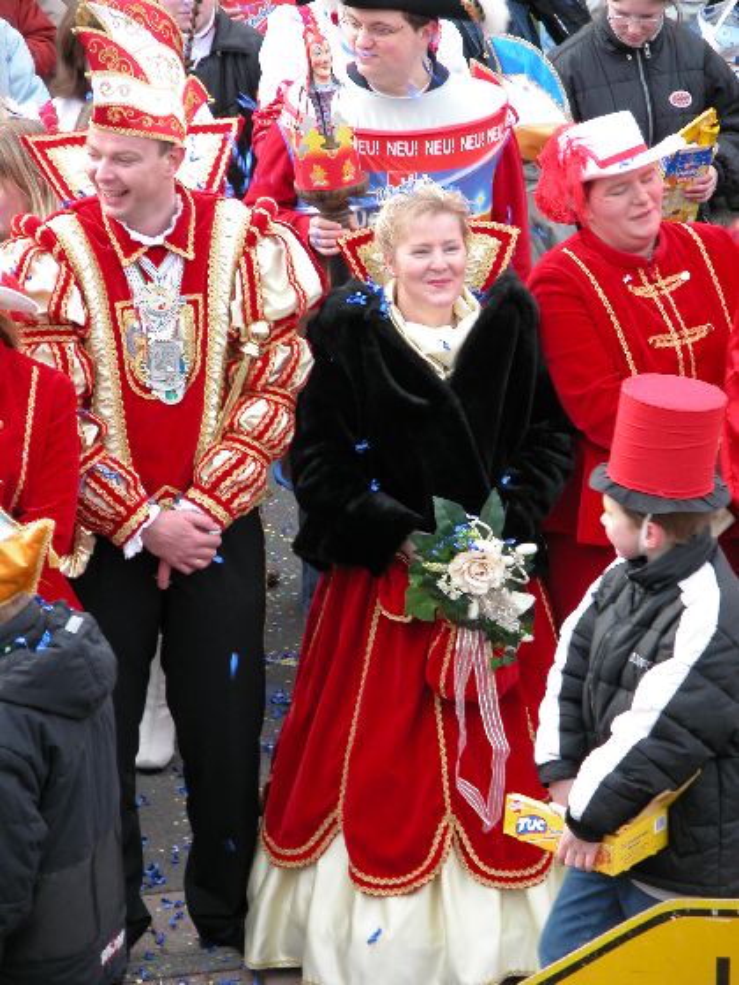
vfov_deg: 9.6
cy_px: 492
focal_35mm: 206
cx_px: 370
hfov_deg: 7.2
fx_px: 5864
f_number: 4.1
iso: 100
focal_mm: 52.4
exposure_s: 1/80.2
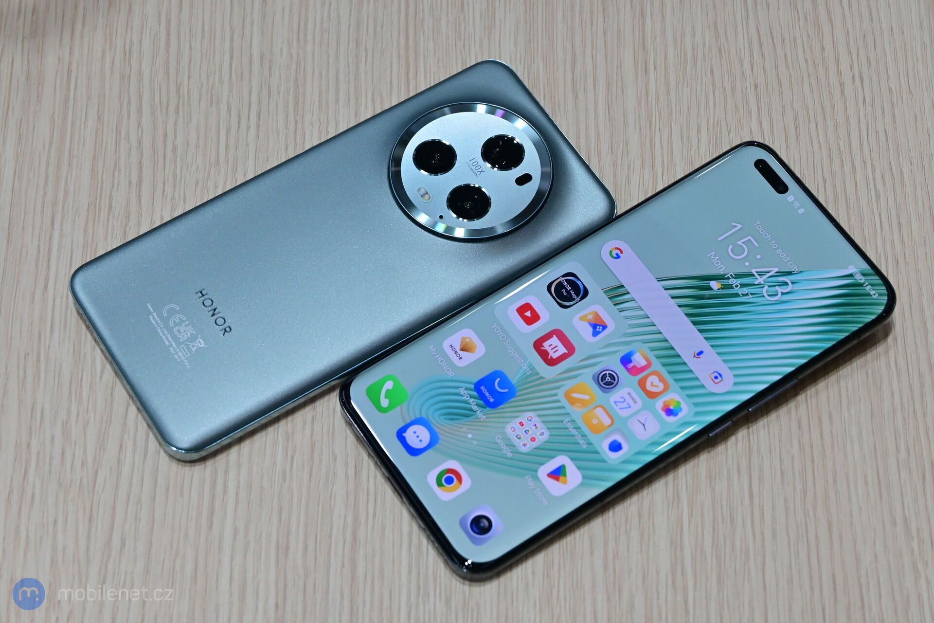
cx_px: 467
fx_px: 1946
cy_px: 312
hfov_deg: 27.0
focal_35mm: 75
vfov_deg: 18.2
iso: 800
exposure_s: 1/400
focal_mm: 50
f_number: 6.3
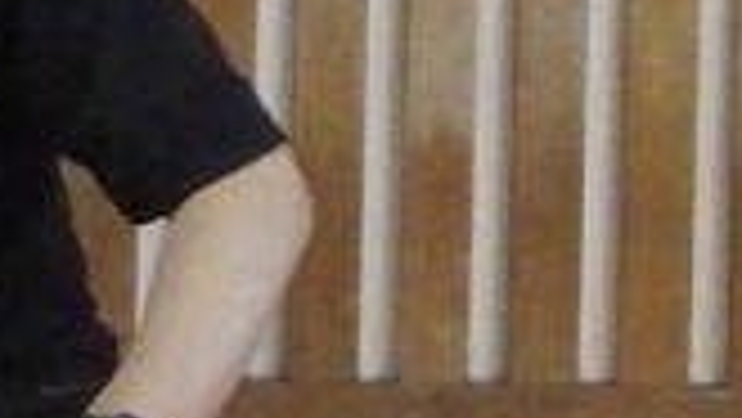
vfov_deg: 4.1
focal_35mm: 294
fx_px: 5787
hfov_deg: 6.9
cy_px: -416
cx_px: -1167
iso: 320
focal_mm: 9.1
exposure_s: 1/60
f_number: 4.4
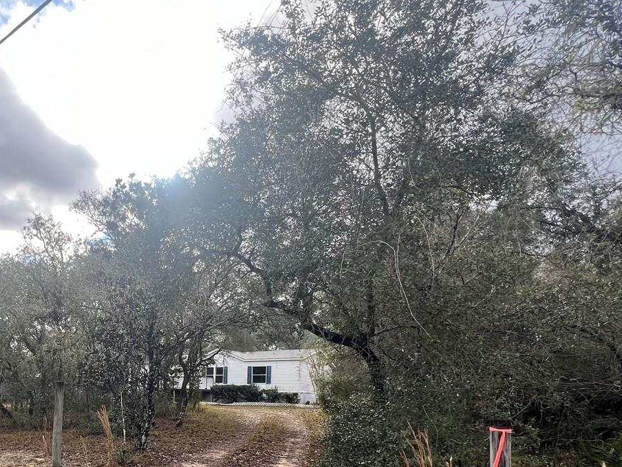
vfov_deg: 54.1
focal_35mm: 23
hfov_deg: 67.3
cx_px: 128
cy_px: 386
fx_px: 413
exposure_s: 1/328
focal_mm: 1.57
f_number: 1.8
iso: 32
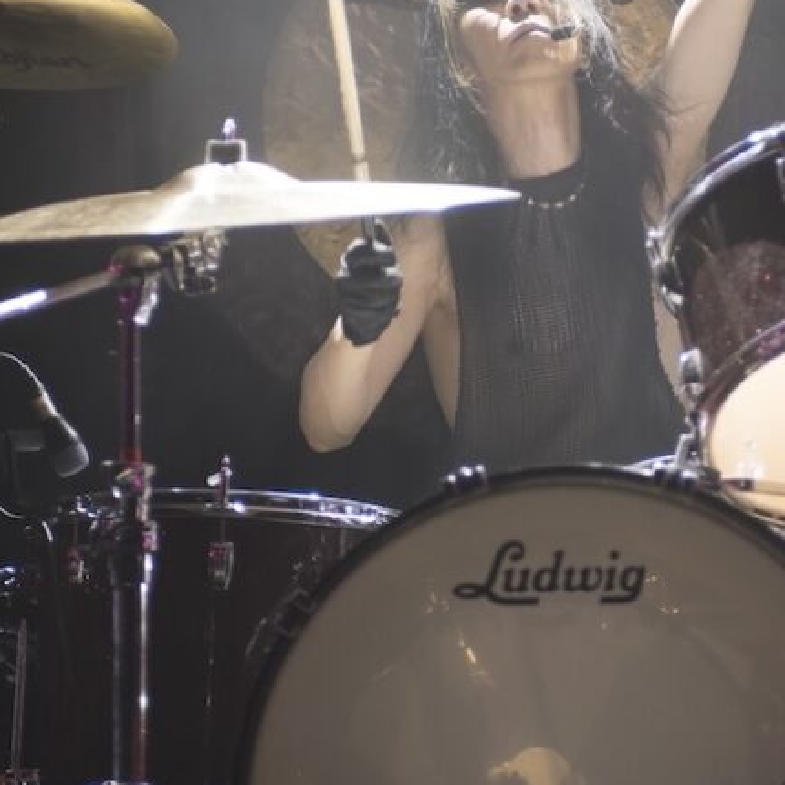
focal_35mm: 139
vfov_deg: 12.6
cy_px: 307
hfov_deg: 12.6
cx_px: 451
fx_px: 3566
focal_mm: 60
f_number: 2.8
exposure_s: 1/200
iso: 640
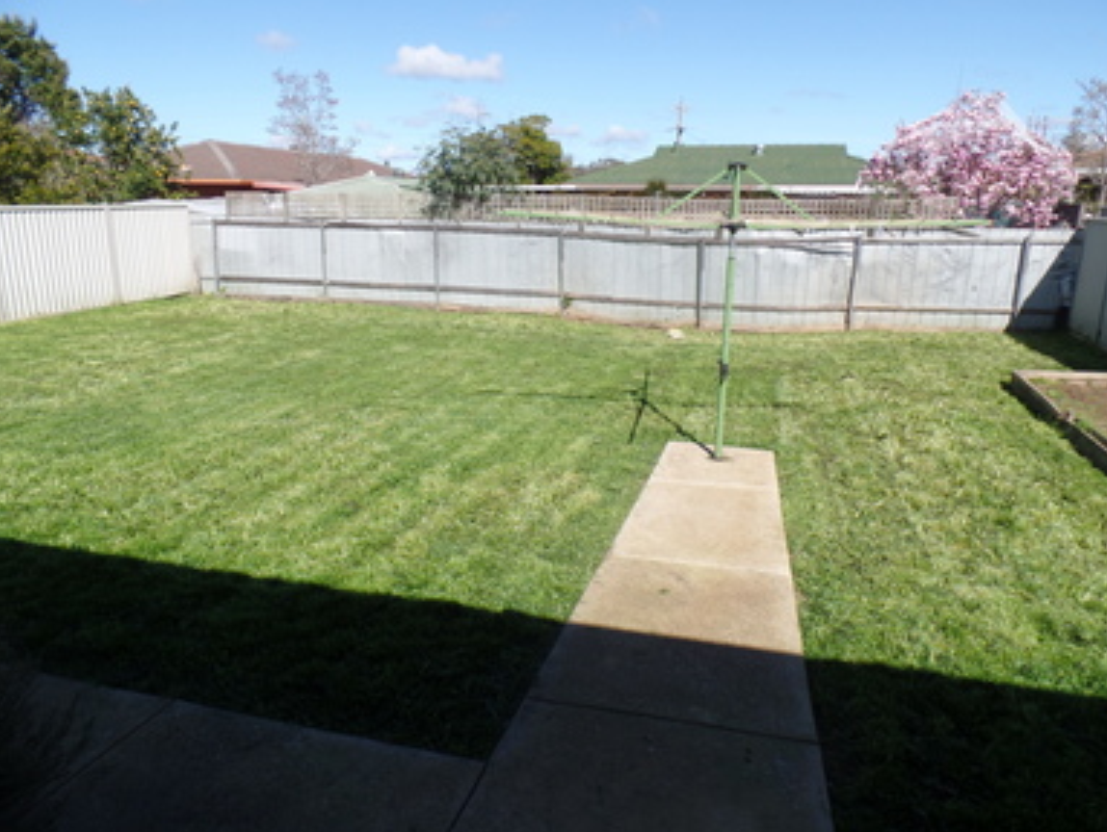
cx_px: 555
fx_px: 768
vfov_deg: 56.9
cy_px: 410
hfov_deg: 71.5
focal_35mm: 24
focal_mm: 4.1
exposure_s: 1/750
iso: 80
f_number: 3.5
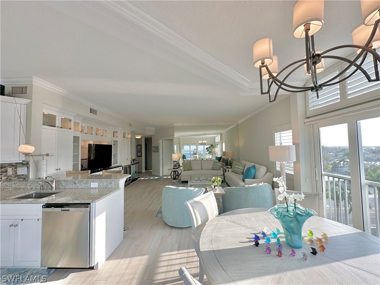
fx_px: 154
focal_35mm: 14
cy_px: 142
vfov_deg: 85.7
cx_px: 190
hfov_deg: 102.1
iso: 40
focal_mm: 2.22
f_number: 2.2
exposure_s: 1/173
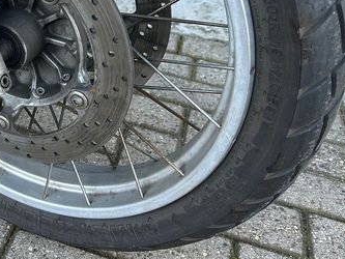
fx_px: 499
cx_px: 52
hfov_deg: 36.4
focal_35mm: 50
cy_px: 59
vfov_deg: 28.6
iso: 32
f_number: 1.5
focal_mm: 5.7
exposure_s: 1/124
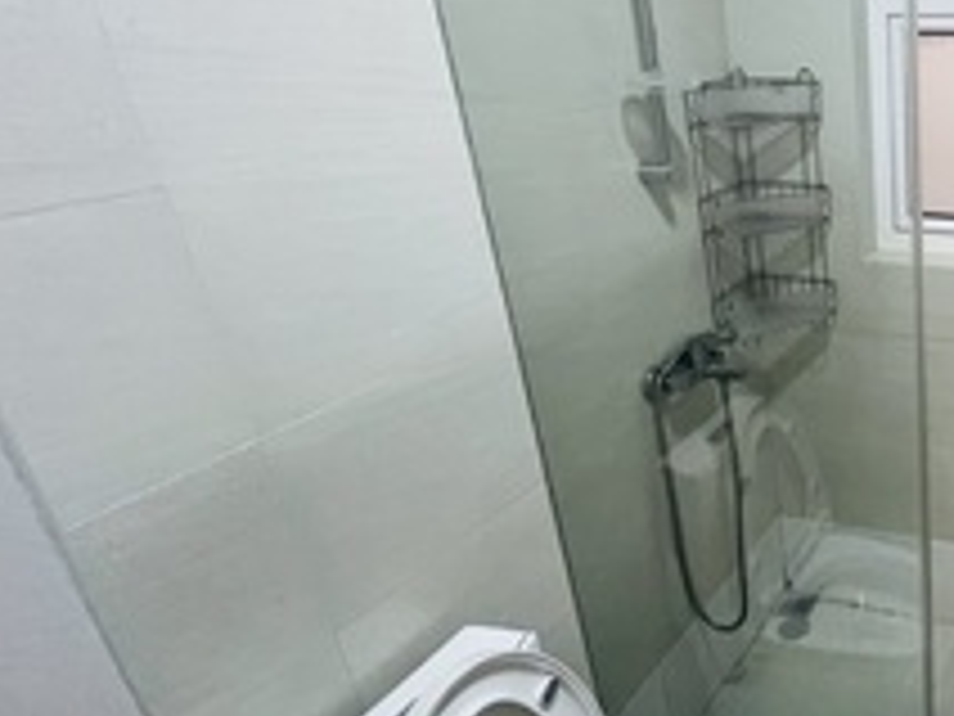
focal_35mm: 28
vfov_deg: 49.7
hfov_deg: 51.1
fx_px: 772
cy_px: 340
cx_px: 952
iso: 250
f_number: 1.8
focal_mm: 1.57
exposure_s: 1/50
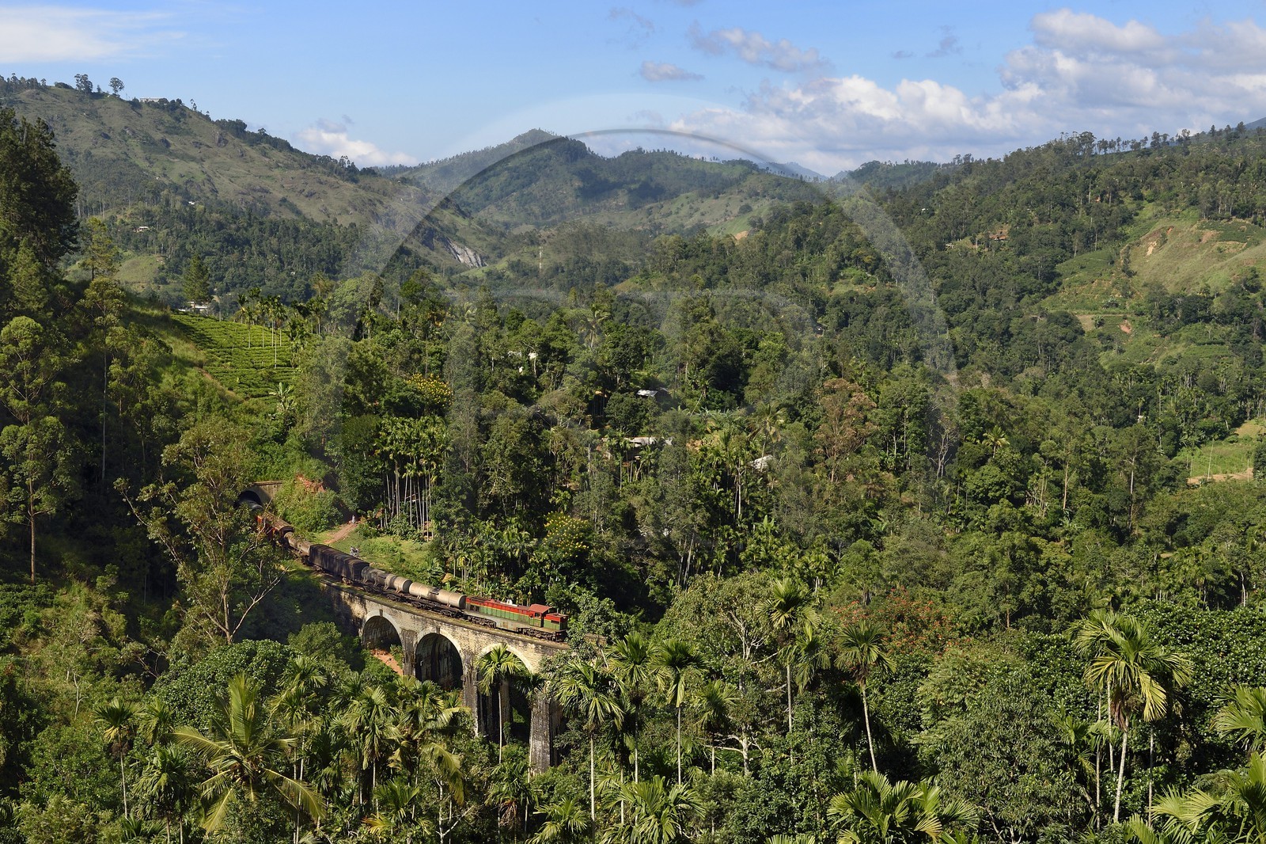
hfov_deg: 48.5
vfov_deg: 33.4
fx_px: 1406
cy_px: 422
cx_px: 633
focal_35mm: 40
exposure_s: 1/400
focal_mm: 40
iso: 400
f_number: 13
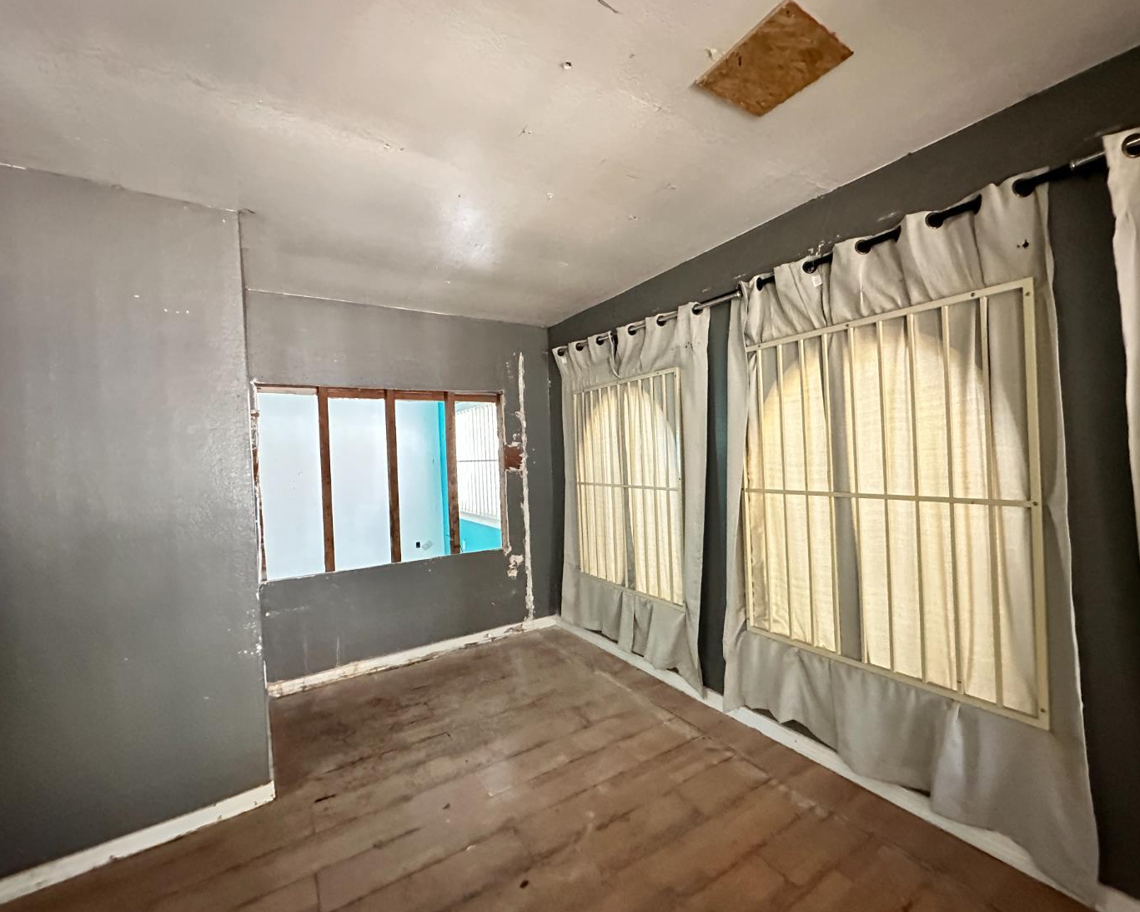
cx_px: 621
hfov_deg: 96.6
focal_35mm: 15
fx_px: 506
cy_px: 458
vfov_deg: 84.0
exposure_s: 1/40
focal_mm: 2.22
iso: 1250
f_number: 2.2
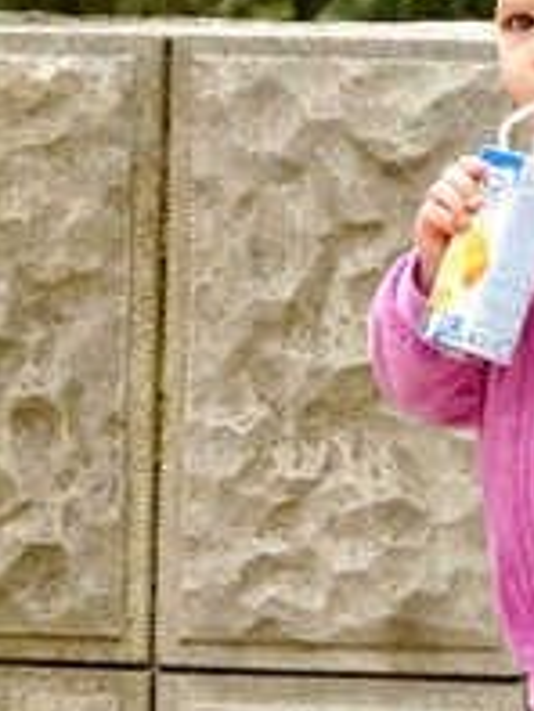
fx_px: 7027
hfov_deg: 4.3
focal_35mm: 342
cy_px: 559
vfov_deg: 5.8
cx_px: 603
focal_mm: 26.7
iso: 100
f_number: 4.5
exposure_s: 1/160
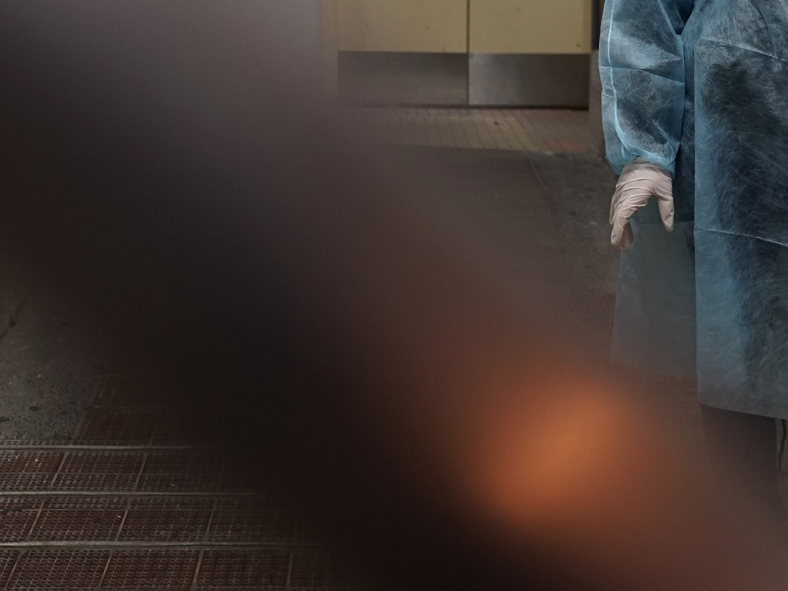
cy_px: 115
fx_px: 1707
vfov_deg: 19.4
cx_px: 555
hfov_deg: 25.8
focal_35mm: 75
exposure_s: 1/125
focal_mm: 35
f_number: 3.2
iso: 2000
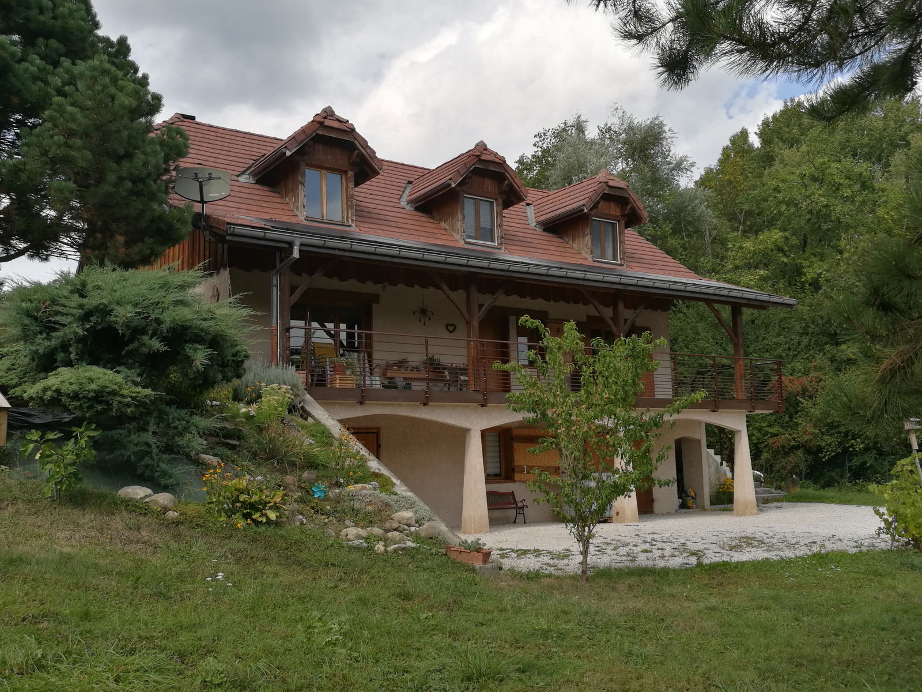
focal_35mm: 33
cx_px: 461
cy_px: 346
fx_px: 879
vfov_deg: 42.9
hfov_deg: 55.4
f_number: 2.2
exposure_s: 1/542
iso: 50
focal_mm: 4.5
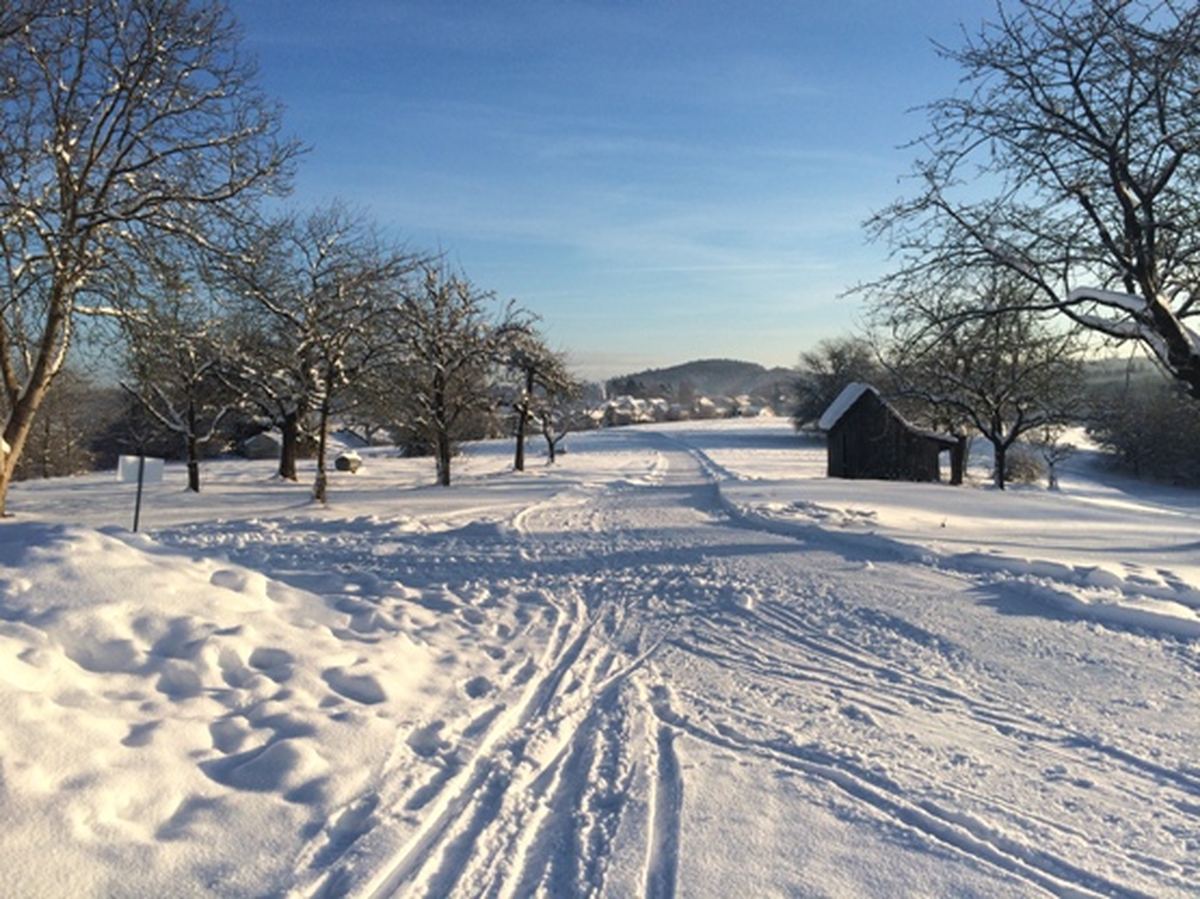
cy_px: 450
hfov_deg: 61.7
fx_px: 1005
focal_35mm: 29
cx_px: 600
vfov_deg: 48.2
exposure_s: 1/2160
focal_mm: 4.15
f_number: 2.2
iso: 32
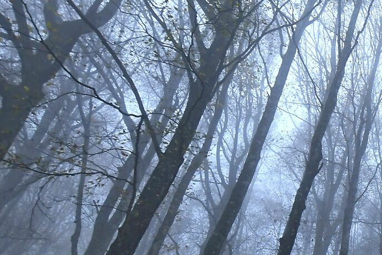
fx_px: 613
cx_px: 561
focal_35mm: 58
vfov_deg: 23.3
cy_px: 178
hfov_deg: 26.2
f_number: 3.5
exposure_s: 1/50
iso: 1000
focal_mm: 11
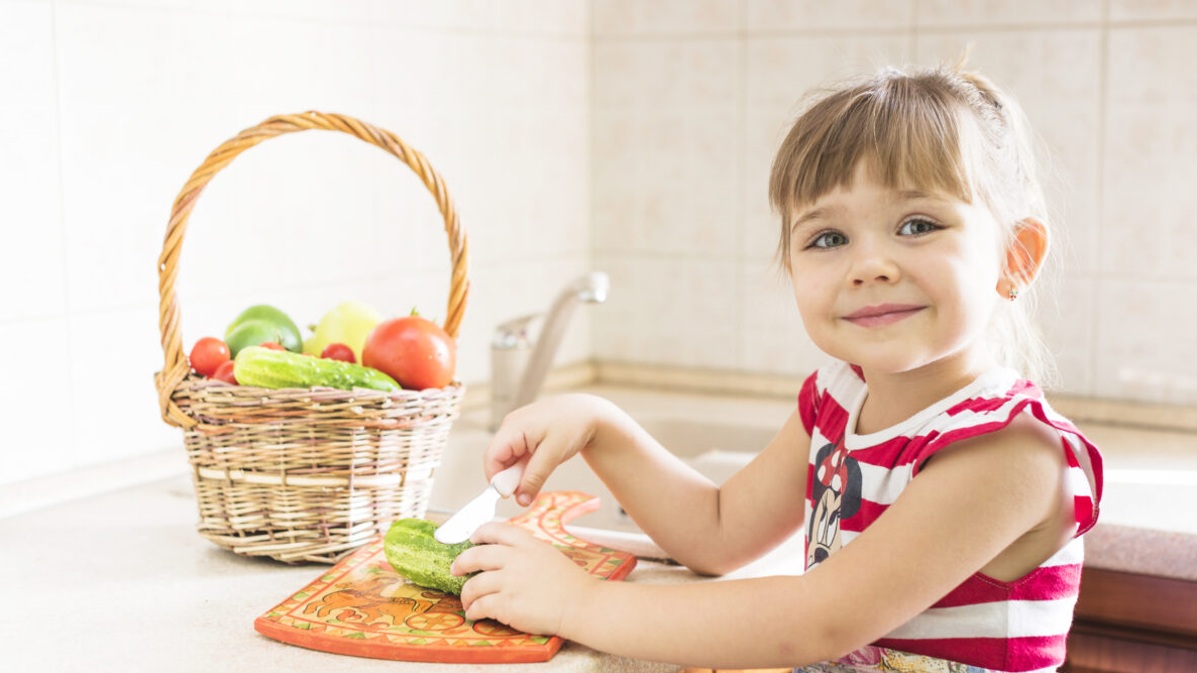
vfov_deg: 22.6
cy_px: 323
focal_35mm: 53
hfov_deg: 39.2
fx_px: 1682
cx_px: 598
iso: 200
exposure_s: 1/80
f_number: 3.2
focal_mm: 50
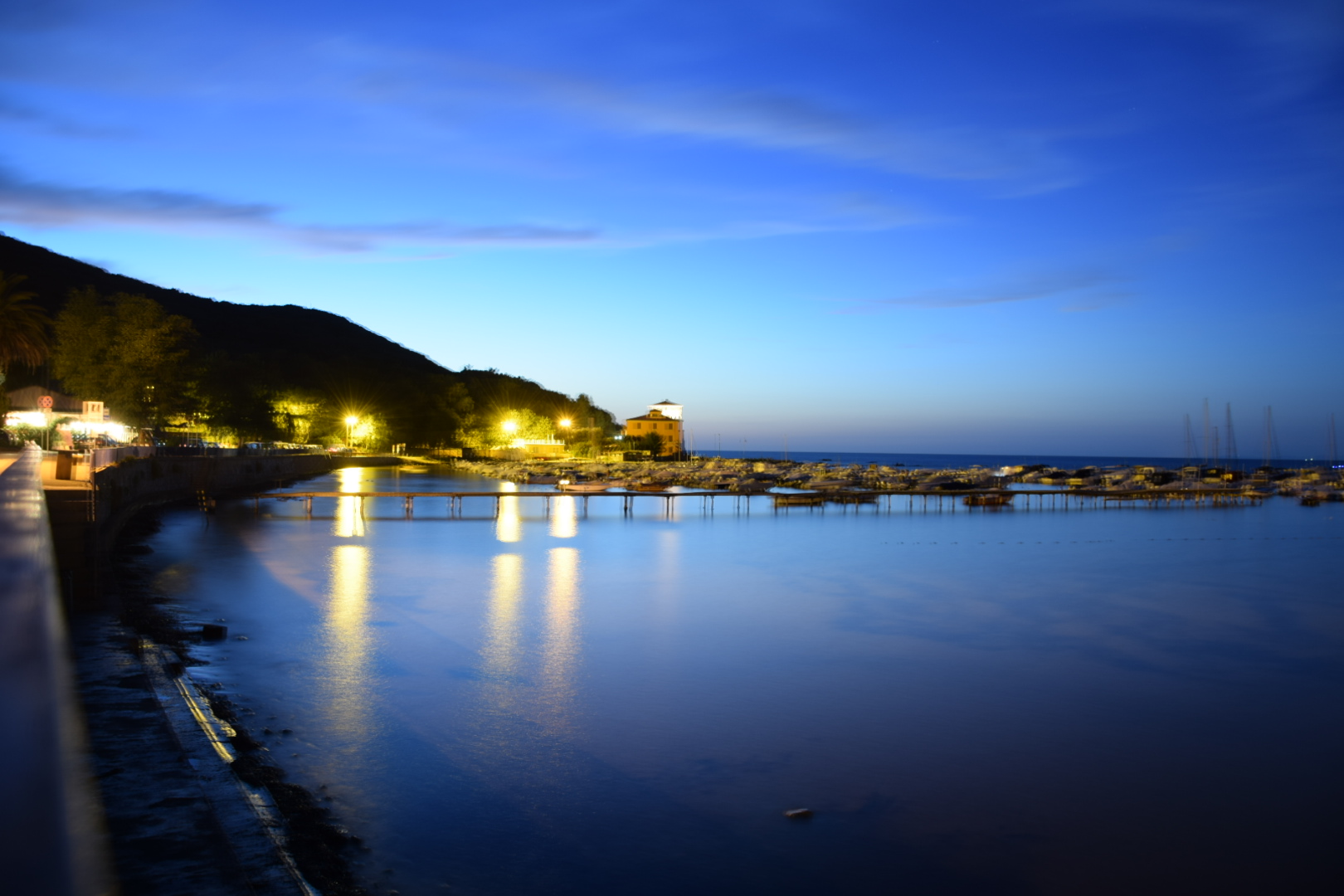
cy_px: 448
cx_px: 672
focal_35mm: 27
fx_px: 1008
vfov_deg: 47.9
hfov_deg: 67.4
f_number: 5.6
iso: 100
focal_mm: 18
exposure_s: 30
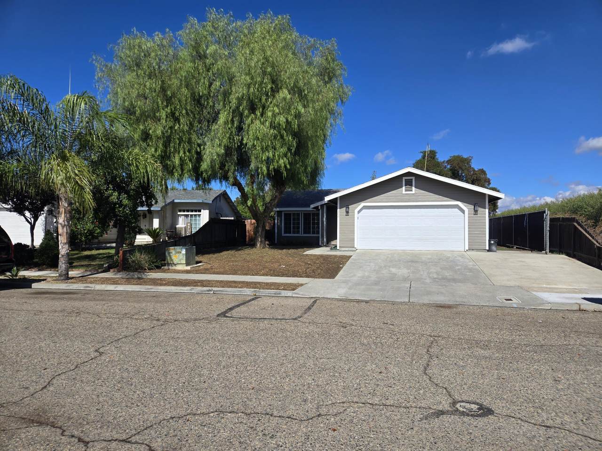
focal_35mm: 23
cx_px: 301
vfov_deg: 58.9
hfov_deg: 73.9
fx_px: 400
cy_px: 226
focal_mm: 5.4
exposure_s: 1/2874
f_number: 1.8
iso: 25
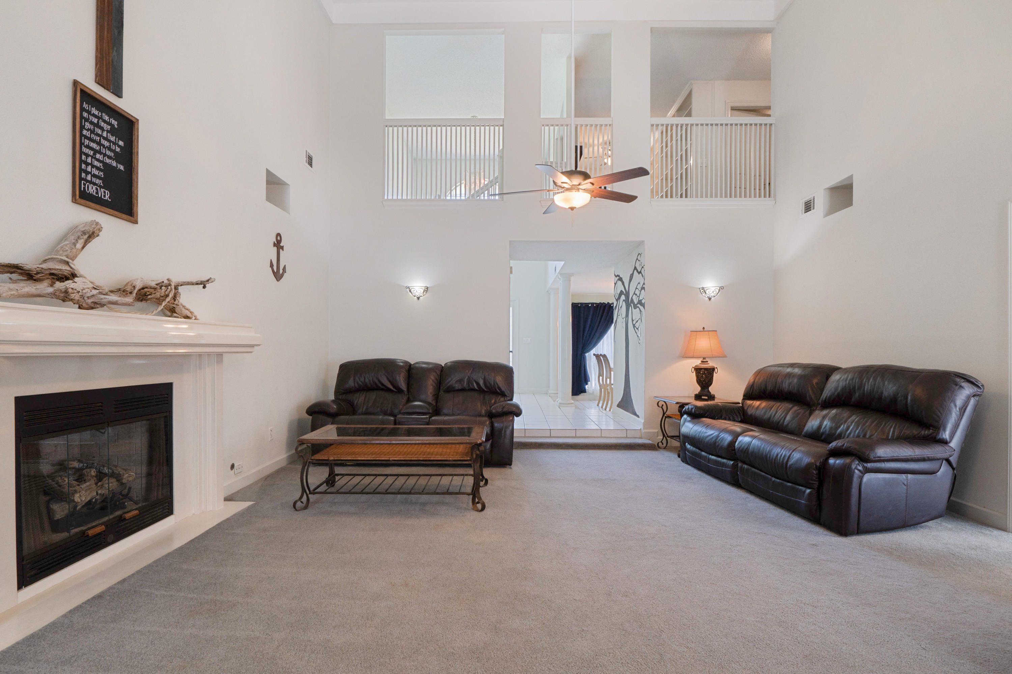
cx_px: 506
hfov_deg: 90.0
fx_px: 506
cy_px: 337
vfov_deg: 67.4
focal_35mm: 18
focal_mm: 12
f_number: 8
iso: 320
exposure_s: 1/6
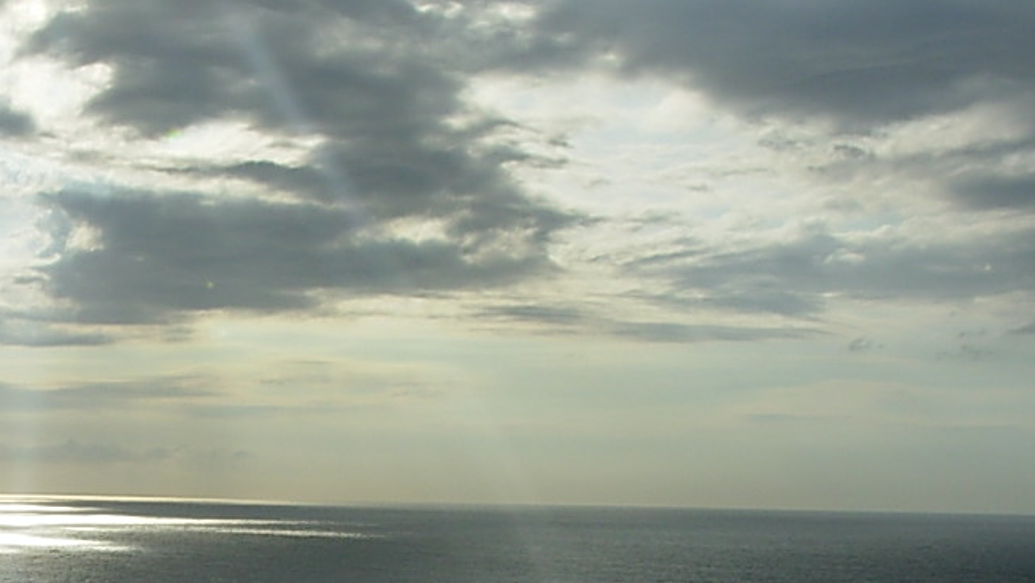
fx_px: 1784
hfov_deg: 31.7
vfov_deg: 18.3
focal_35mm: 65
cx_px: 248
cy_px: 494
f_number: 4.9
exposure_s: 1/1626
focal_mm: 6.3
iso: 50
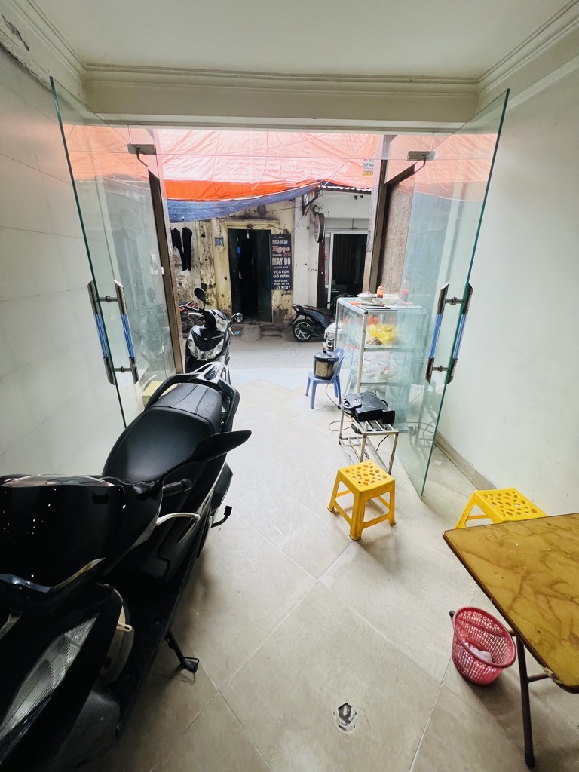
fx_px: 290
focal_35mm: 13
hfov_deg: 89.9
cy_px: 386
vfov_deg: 106.2
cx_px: 290
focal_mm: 1.57
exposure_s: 1/99
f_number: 1.8
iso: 50
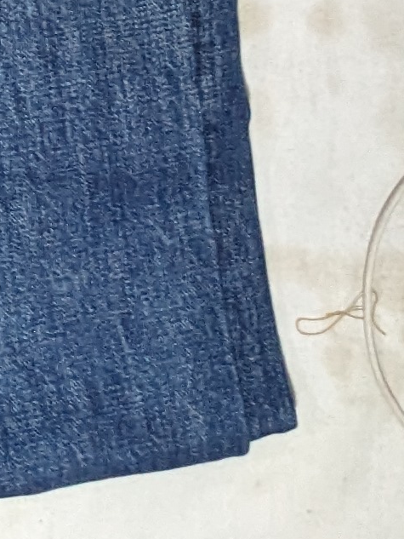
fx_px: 2676
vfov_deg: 9.3
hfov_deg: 8.2
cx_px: -406
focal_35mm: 172
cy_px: -1056
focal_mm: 4.38
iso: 78
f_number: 1.73
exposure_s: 1/23.8
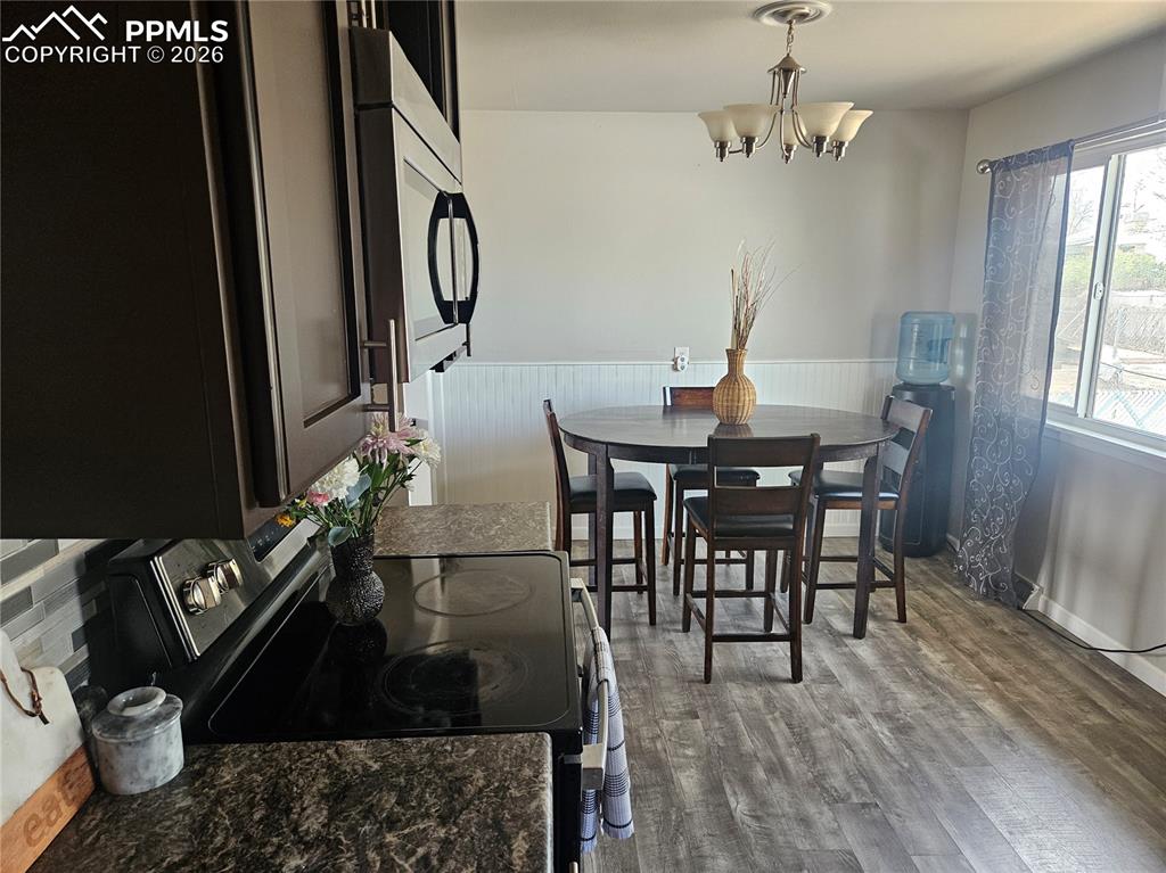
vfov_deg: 58.8
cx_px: 583
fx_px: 774
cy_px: 436
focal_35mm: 23
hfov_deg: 74.0
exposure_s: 1/120
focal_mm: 5.4
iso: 250
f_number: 1.8
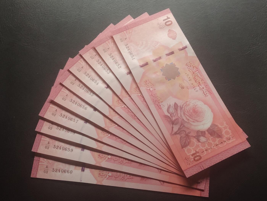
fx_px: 386
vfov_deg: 29.2
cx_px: 134
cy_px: 100
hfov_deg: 38.1
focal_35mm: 50
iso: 640
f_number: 2.2
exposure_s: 1/50
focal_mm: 3.42
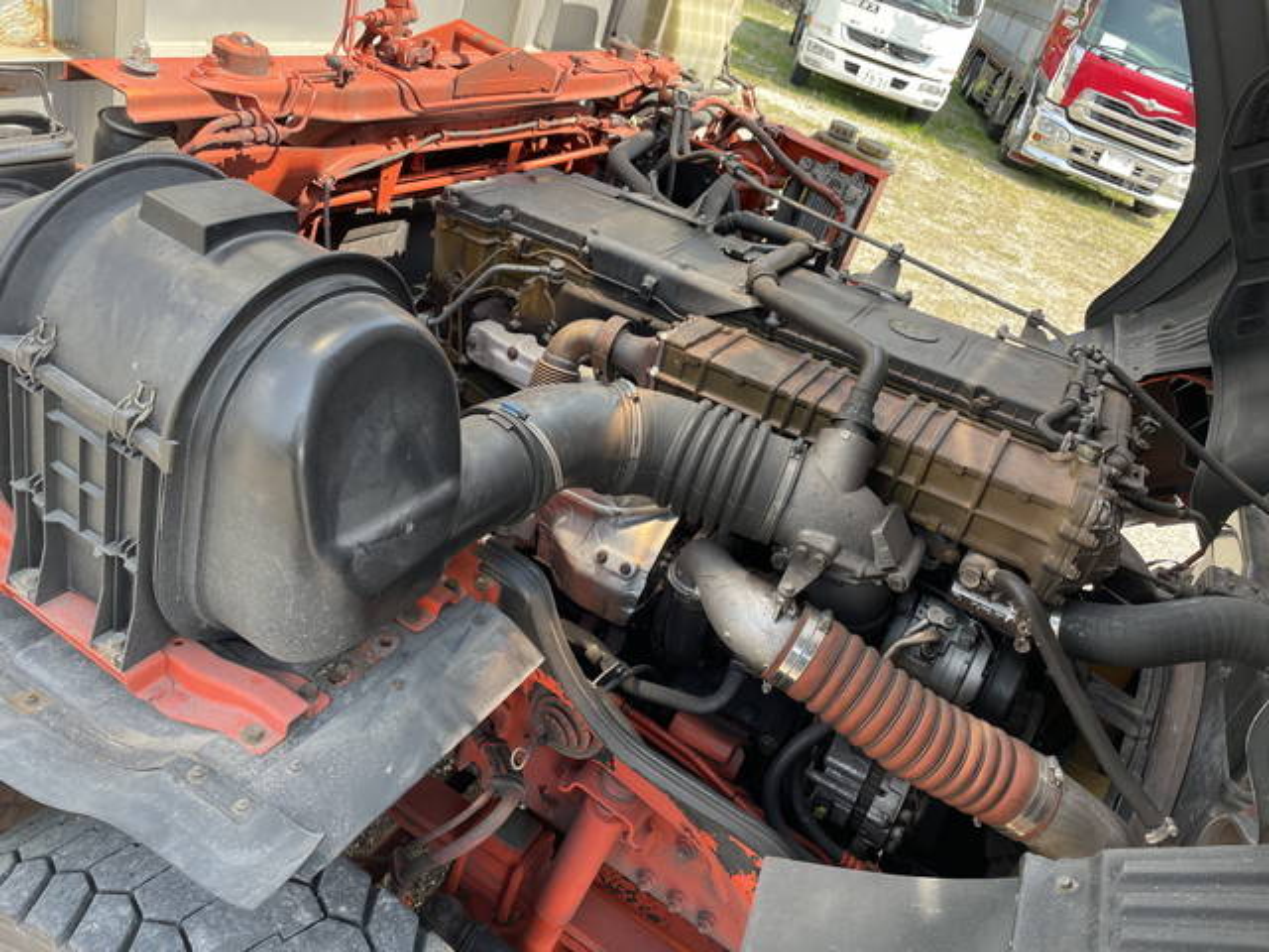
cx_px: 634
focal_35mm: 26
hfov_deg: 67.3
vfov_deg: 53.1
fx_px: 953
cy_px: 476
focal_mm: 4.2
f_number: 1.6
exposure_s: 1/337
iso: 32
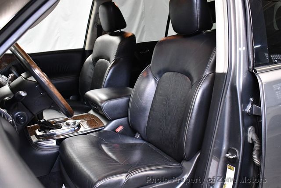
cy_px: 94
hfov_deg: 53.1
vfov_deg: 36.9
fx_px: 281
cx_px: 140
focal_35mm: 36
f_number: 3.5
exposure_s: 1/100
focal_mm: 18
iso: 3200
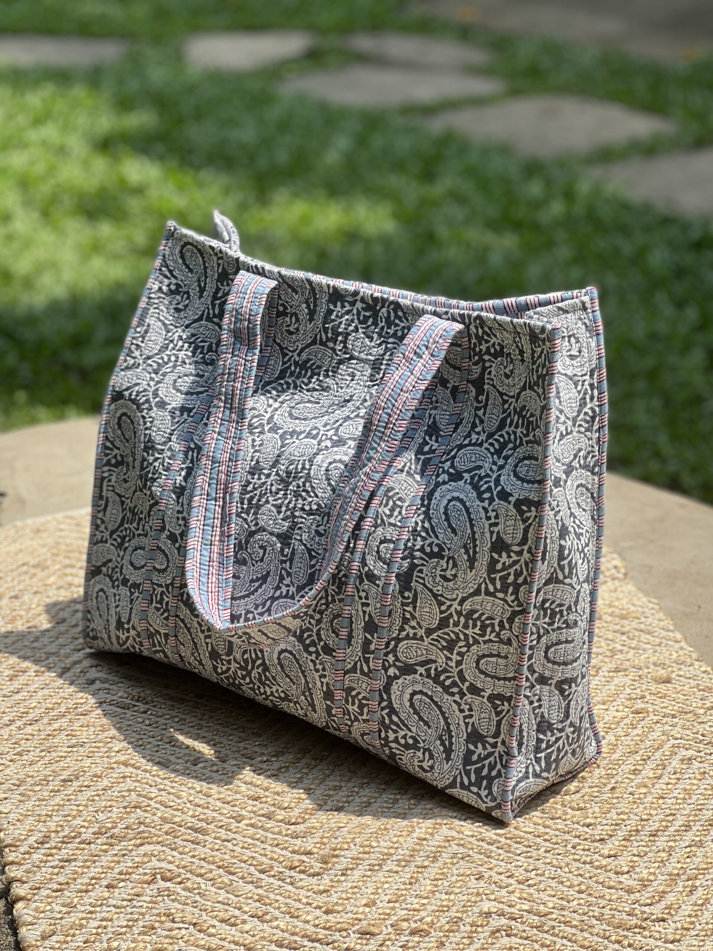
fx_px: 2115
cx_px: 356
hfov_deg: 19.1
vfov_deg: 25.3
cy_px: 476
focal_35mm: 77
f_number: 2.8
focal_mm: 9
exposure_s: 1/494
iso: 32
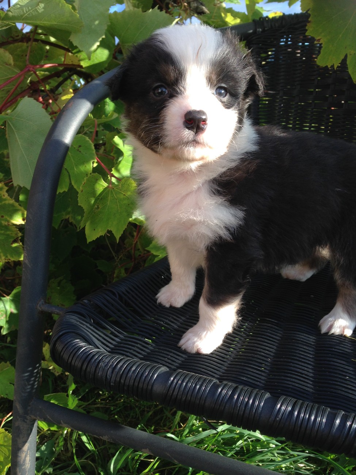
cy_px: 238
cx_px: 178
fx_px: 453
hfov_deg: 42.9
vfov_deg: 55.4
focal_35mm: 33
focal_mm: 4.12
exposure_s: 1/241
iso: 50
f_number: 2.4
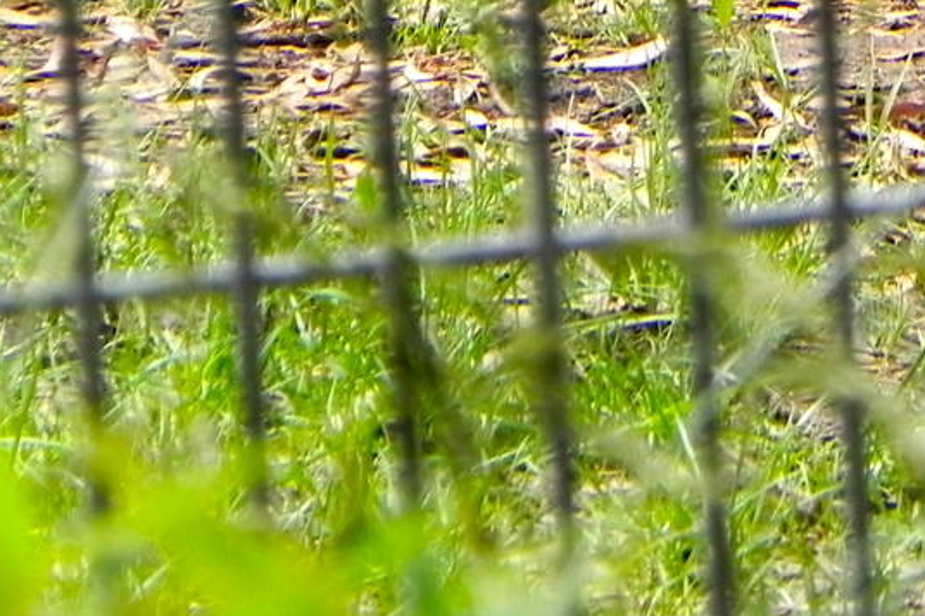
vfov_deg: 1.5
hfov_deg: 2.3
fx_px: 23219
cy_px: -349
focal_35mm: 904
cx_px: 946
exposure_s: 1/203
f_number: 5
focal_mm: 51.8
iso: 160
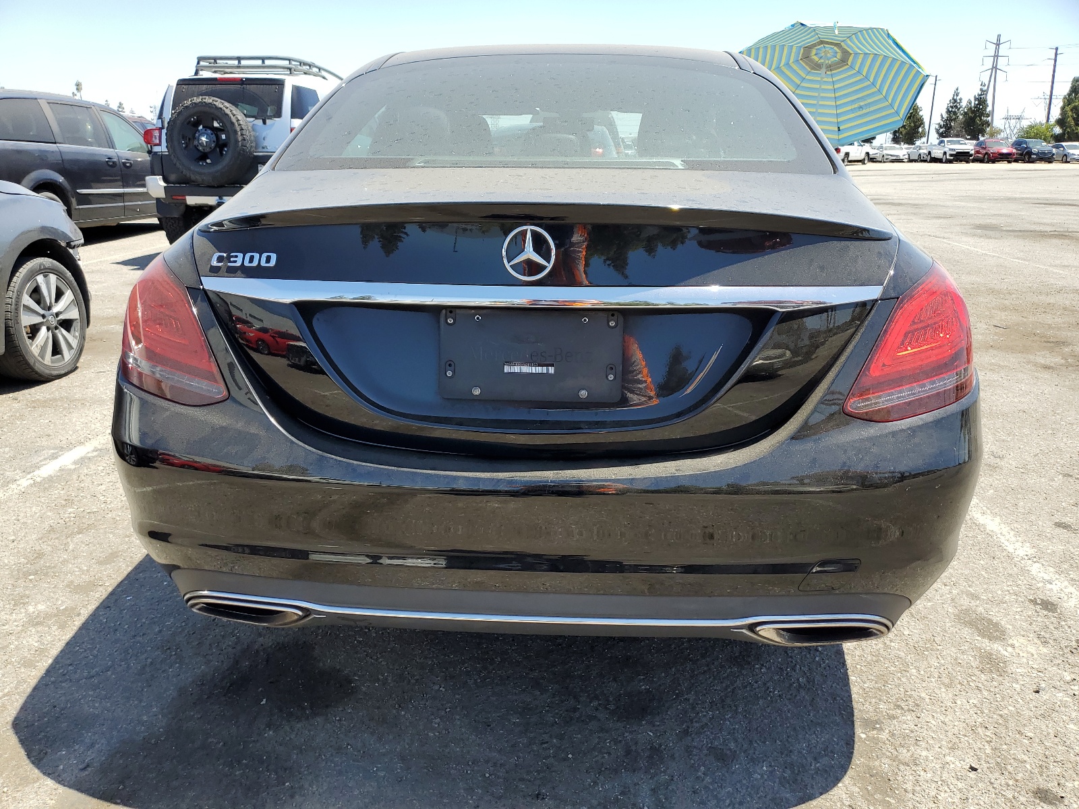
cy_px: 404
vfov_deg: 53.1
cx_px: 540
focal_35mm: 26
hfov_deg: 67.3
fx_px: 810
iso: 50
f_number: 1.5
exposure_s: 1/1111
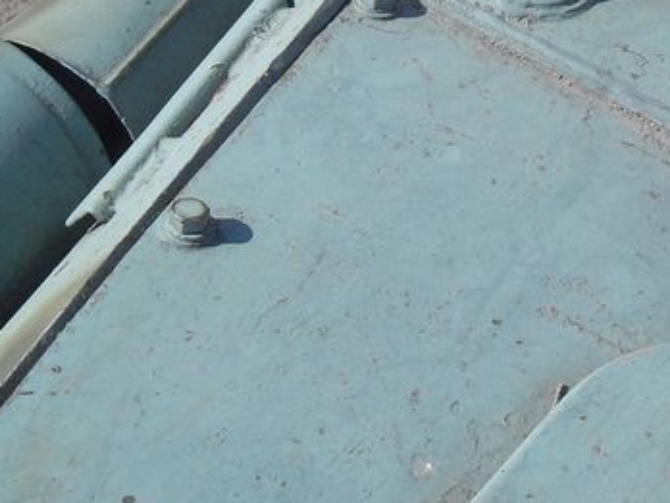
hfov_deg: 18.6
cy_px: 27
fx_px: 1994
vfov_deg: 14.2
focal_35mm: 103
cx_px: 649
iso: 80
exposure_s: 1/180
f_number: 7
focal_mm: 6.3
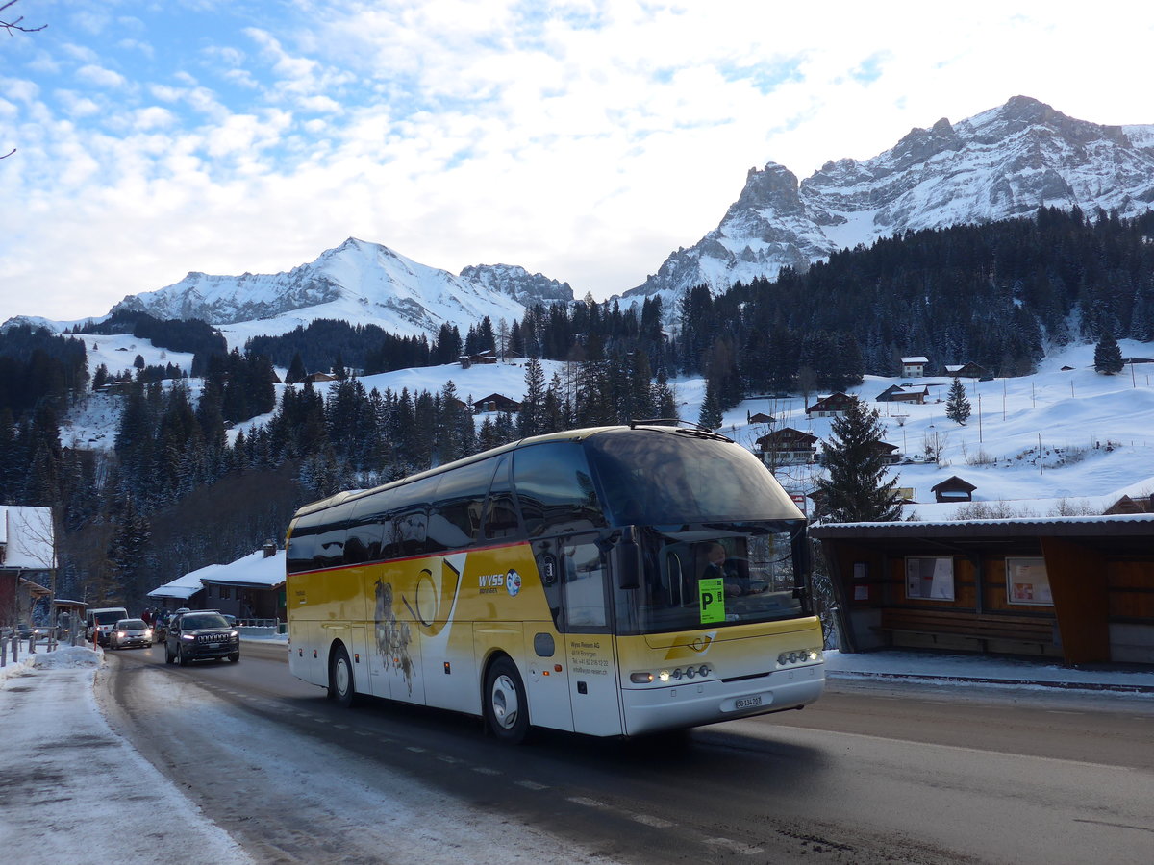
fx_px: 967
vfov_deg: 48.2
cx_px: 577
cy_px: 432
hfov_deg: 61.7
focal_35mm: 29
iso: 80
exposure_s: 1/400
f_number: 2.8
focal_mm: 6
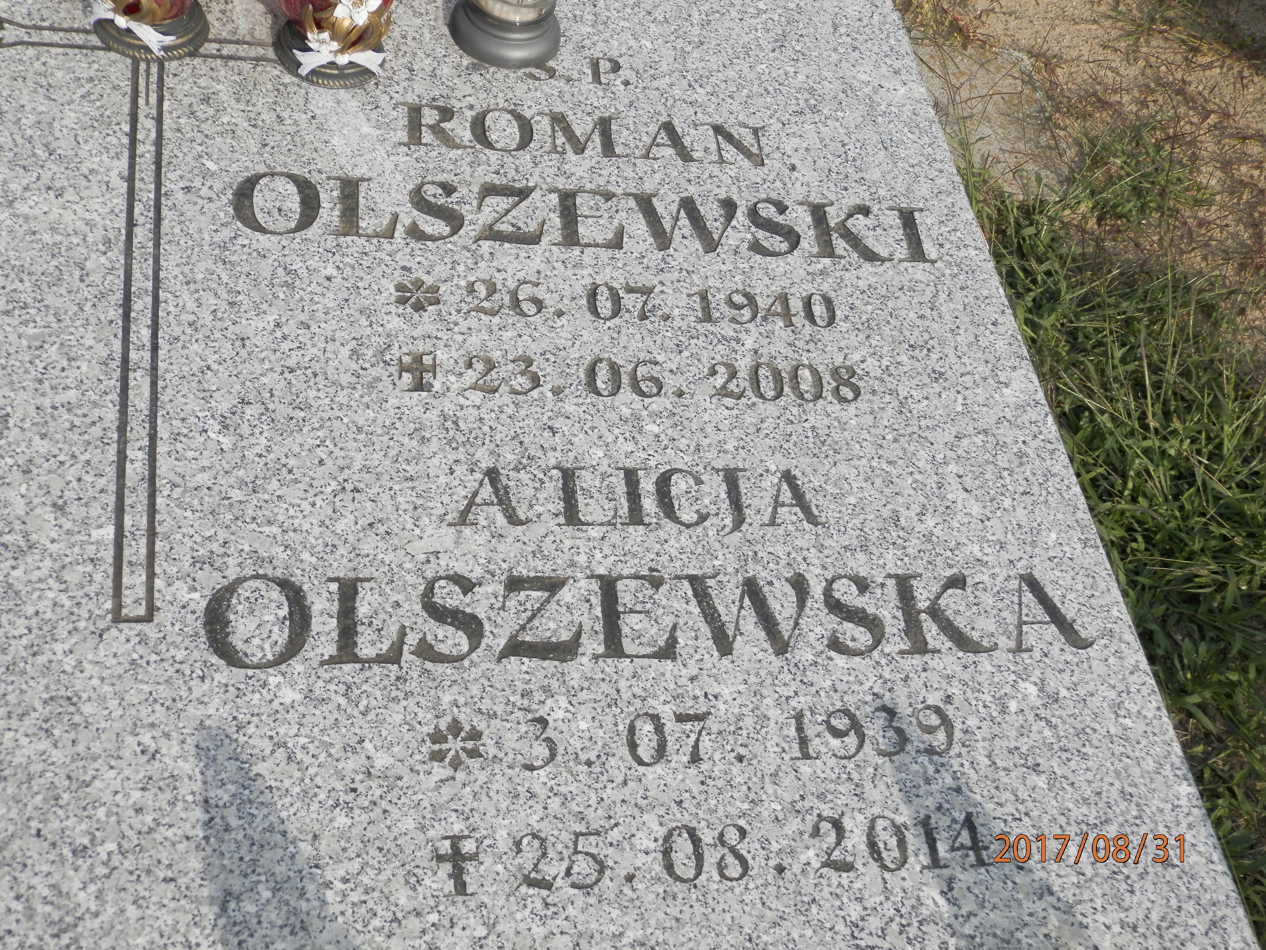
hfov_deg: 41.2
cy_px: 475
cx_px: 633
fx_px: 1682
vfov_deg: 31.5
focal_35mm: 46
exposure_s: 1/160
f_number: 10.2
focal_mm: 8.2
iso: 100
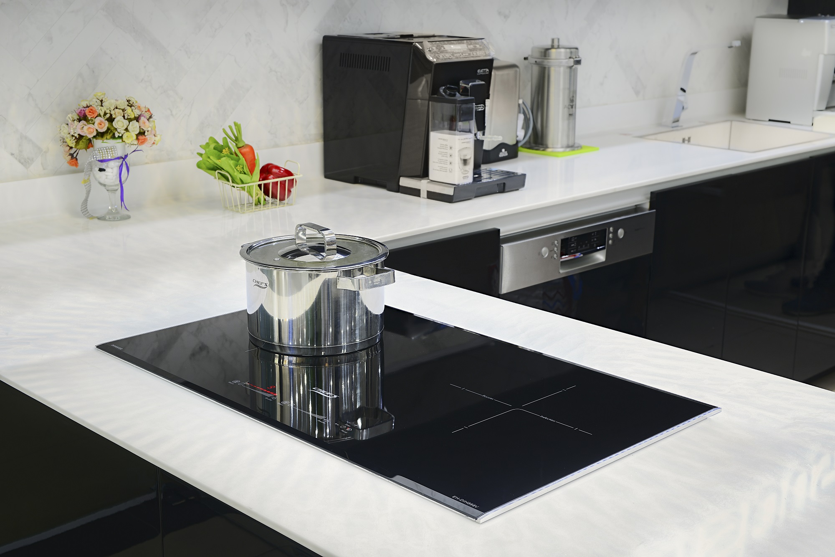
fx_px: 1160
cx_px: 418
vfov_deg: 27.0
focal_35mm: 50
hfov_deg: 39.6
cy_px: 278
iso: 100
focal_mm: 50
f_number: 10
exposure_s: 1.3
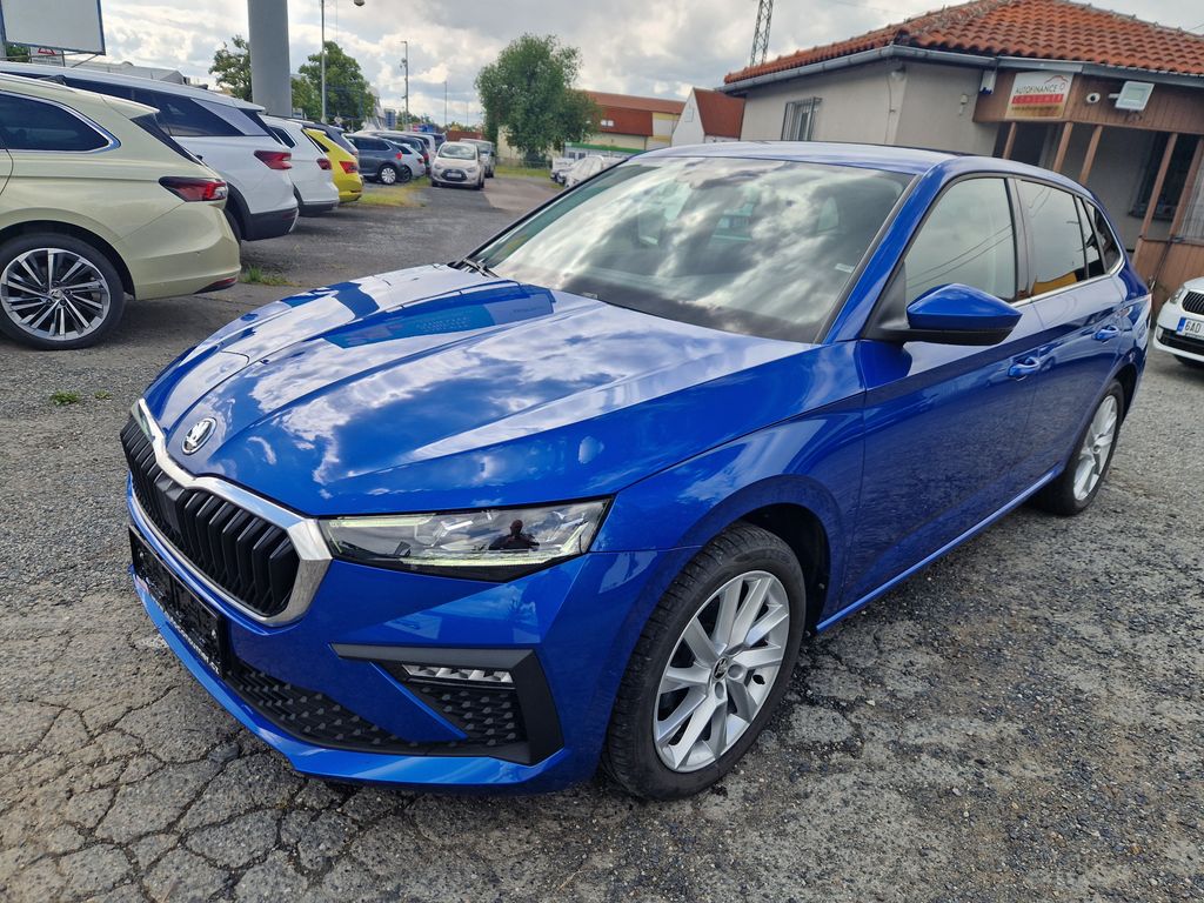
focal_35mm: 23
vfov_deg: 58.9
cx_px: 602
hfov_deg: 73.9
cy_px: 452
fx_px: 800
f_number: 1.8
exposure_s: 1/954
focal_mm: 5.4
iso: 50
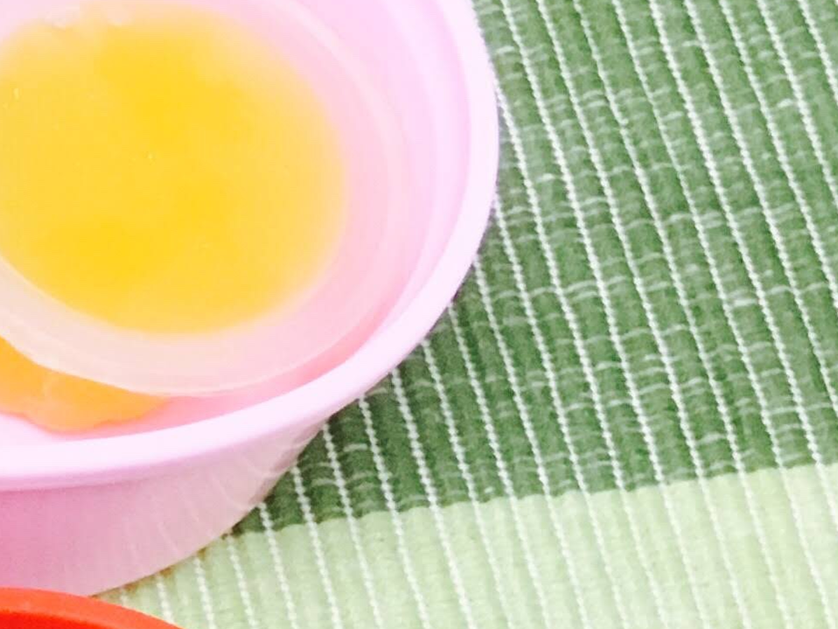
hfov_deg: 14.0
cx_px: -760
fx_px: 2954
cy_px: 991
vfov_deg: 11.6
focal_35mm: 122
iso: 125
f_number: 2.2
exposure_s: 1/30
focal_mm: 4.15
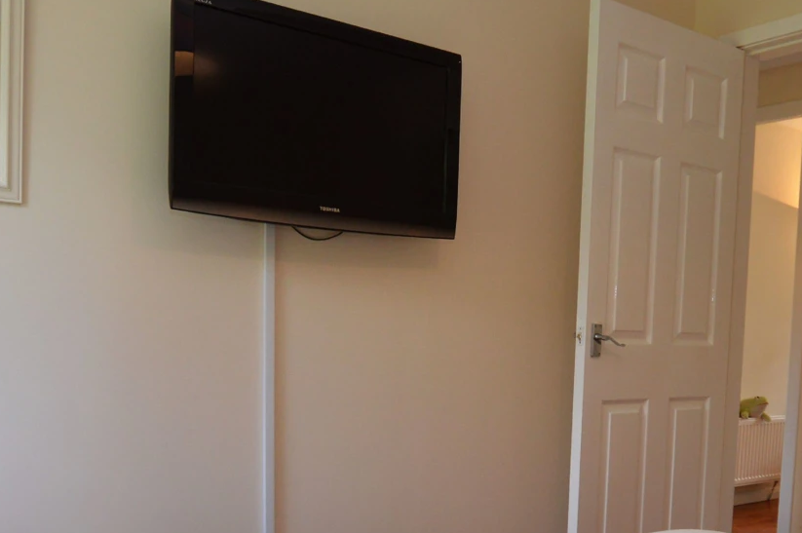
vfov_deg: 36.8
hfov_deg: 54.0
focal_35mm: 35
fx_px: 779
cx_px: 492
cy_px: 405
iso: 400
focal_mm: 10
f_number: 5
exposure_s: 1/100
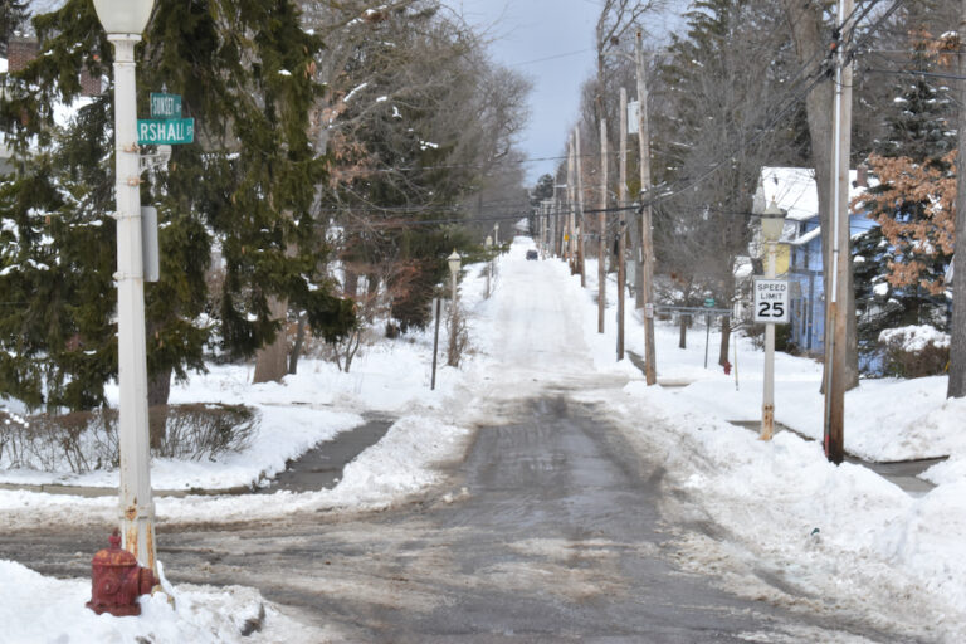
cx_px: 483
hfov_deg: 24.6
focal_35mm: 82
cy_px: 322
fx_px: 2214
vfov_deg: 16.6
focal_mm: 55
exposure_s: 1/100
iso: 1000
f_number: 36
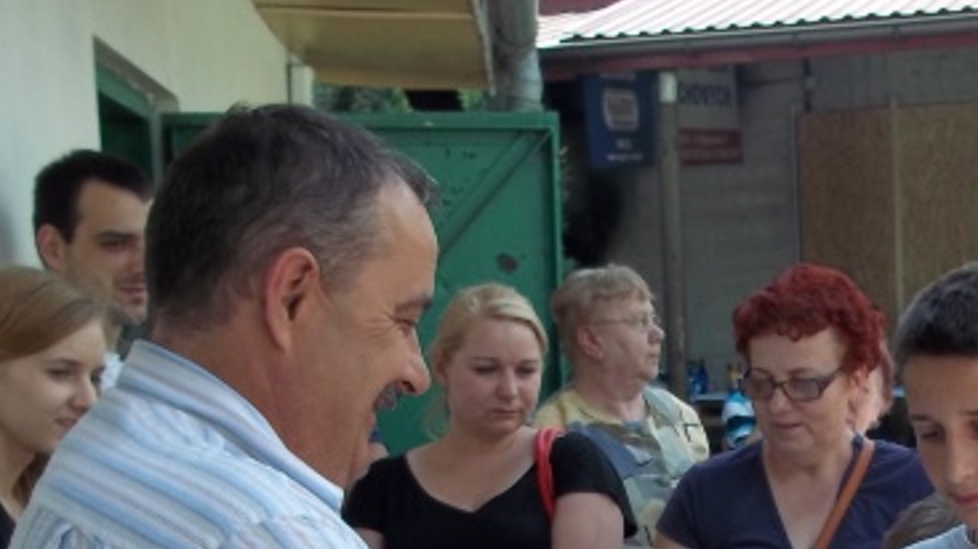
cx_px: 722
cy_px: 657
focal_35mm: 80
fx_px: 2074
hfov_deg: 26.2
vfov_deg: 14.6
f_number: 3.1
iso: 80
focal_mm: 6.5
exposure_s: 1/400
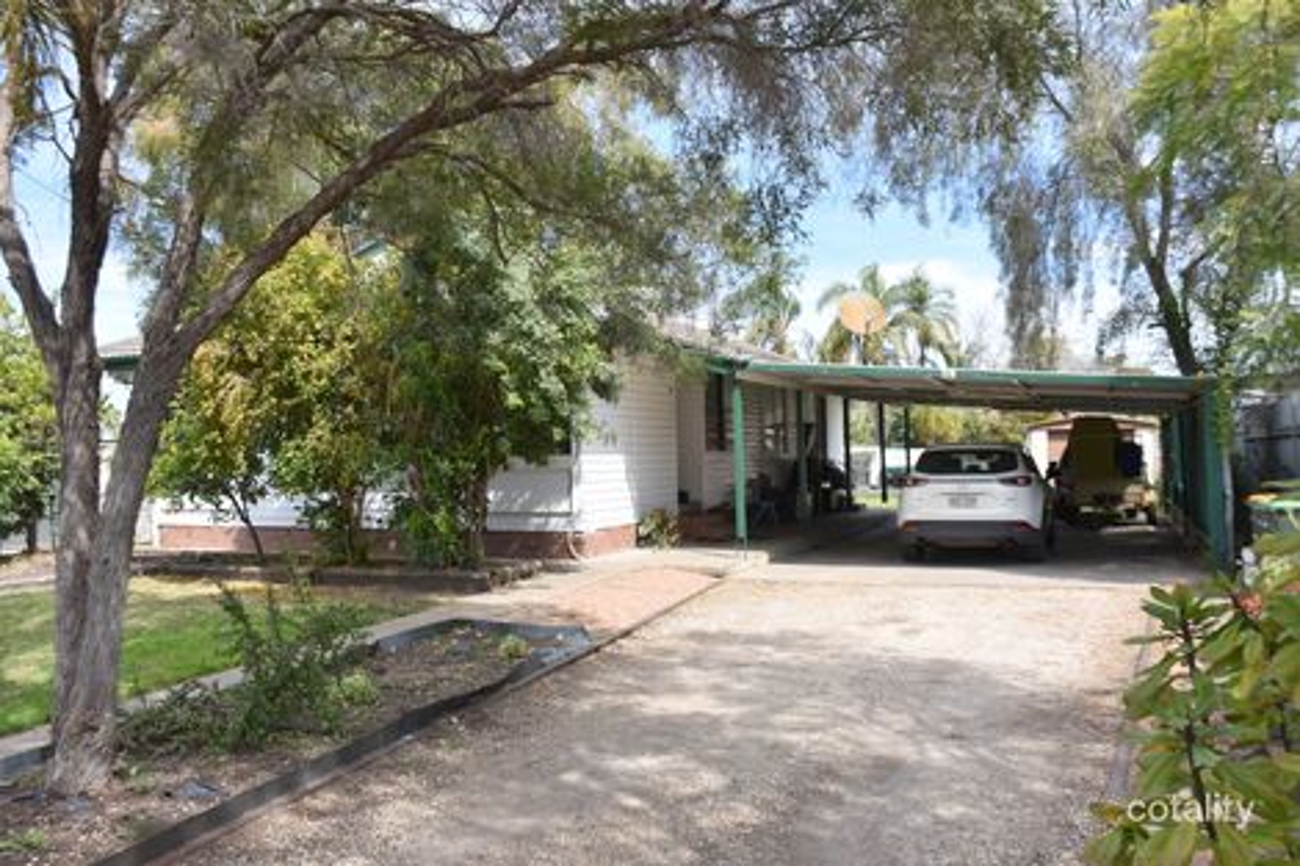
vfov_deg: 39.9
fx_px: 1191
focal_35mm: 33
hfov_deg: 57.2
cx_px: 650
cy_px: 433
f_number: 7.1
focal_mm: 22
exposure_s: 1/200
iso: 100
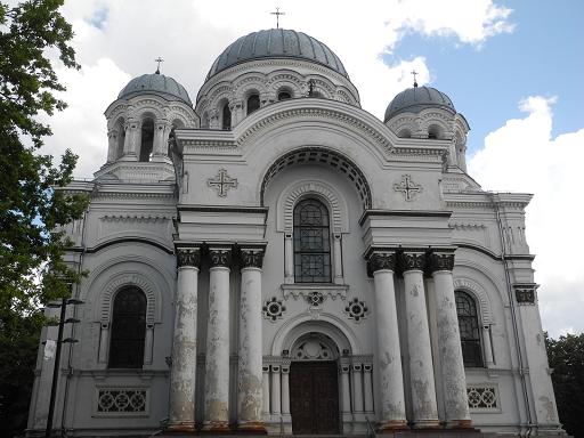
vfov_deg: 37.7
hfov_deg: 49.0
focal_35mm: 38
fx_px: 641
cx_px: 292
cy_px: 219
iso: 100
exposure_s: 1/800
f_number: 3.5
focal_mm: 8.1
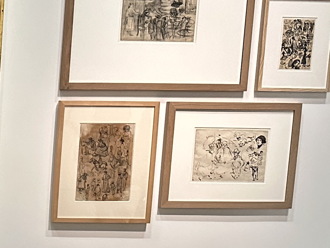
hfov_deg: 19.6
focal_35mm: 87
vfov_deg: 16.7
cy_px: 239
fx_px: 829
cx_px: -166
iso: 500
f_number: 1.78
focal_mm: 6.86
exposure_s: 1/56
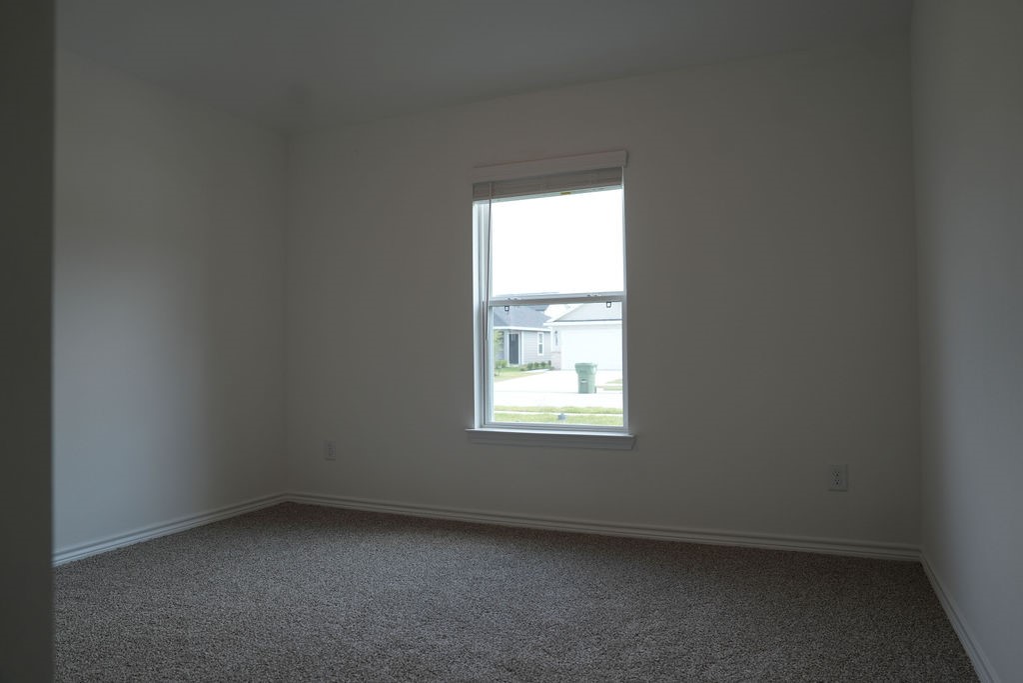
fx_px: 682
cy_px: 342
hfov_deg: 73.7
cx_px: 512
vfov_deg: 53.1
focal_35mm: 24
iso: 250
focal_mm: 24
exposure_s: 1/160
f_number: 4
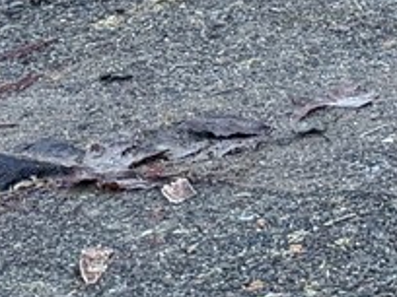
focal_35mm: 188
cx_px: 1378
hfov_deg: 8.1
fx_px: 2156
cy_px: -175
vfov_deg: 7.7
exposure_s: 1/152
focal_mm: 6.76
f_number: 1.78
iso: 80
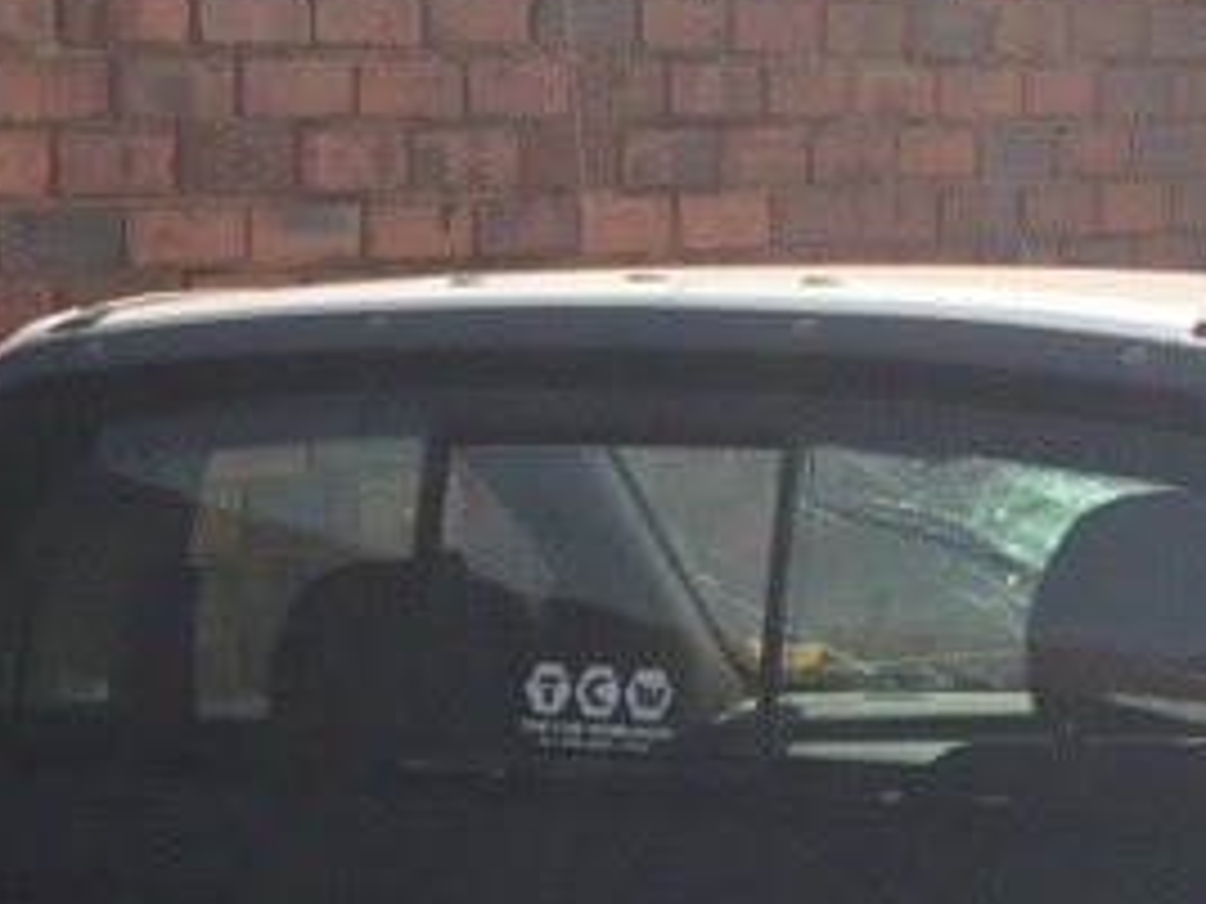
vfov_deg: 10.6
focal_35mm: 132
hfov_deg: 14.9
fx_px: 4599
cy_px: 1554
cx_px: 256
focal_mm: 4.15
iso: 32
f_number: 2.2
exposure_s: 1/1282
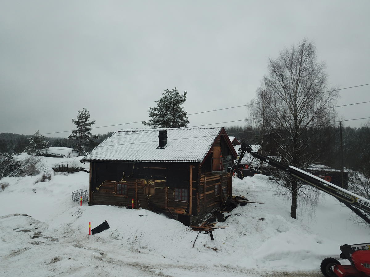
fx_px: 278
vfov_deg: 53.1
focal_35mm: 26
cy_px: 138
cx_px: 185
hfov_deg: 67.3
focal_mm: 4.73
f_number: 2.2
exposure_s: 1/460
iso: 100
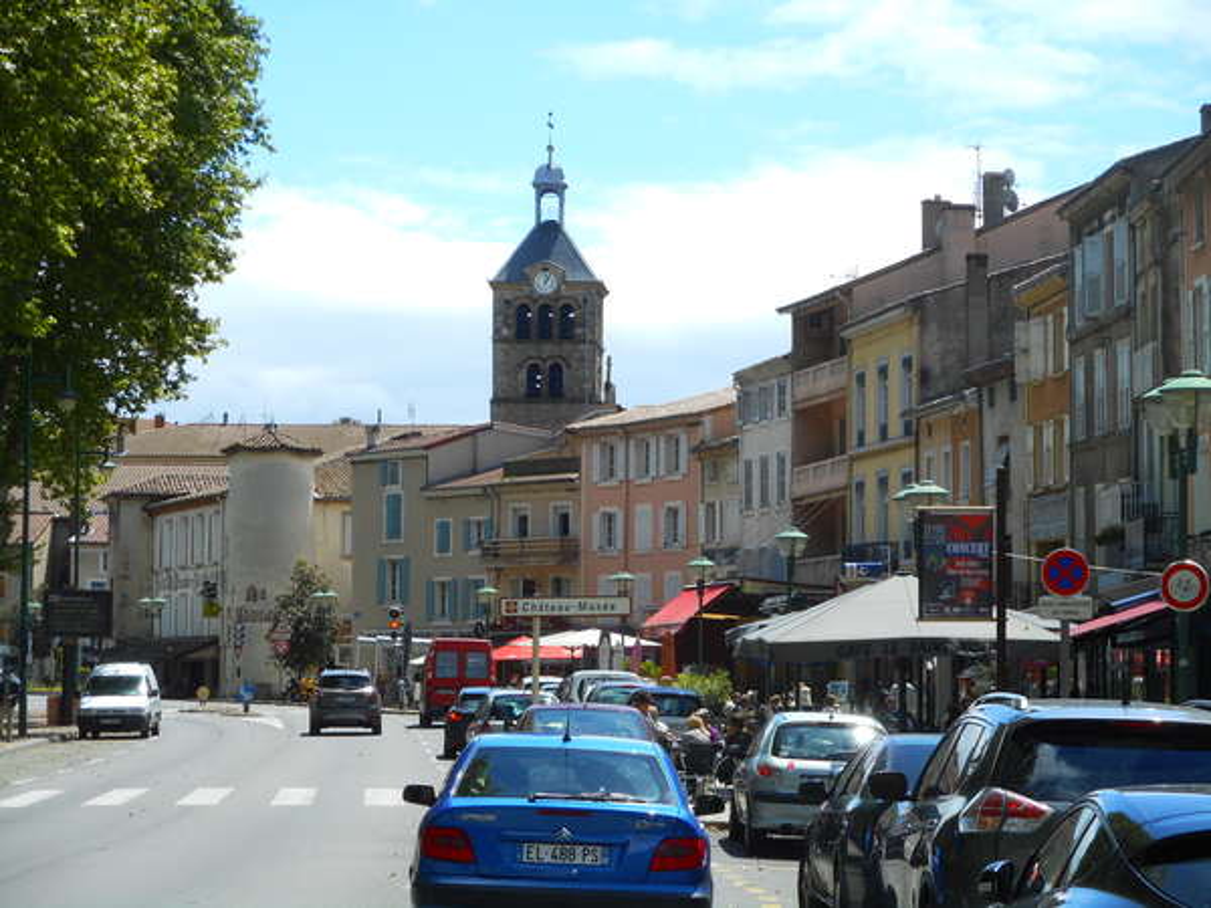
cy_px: 454
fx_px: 3568
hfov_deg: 19.3
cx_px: 606
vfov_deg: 14.5
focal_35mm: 102
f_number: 5.8
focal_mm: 18.2
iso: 80
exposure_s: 1/320
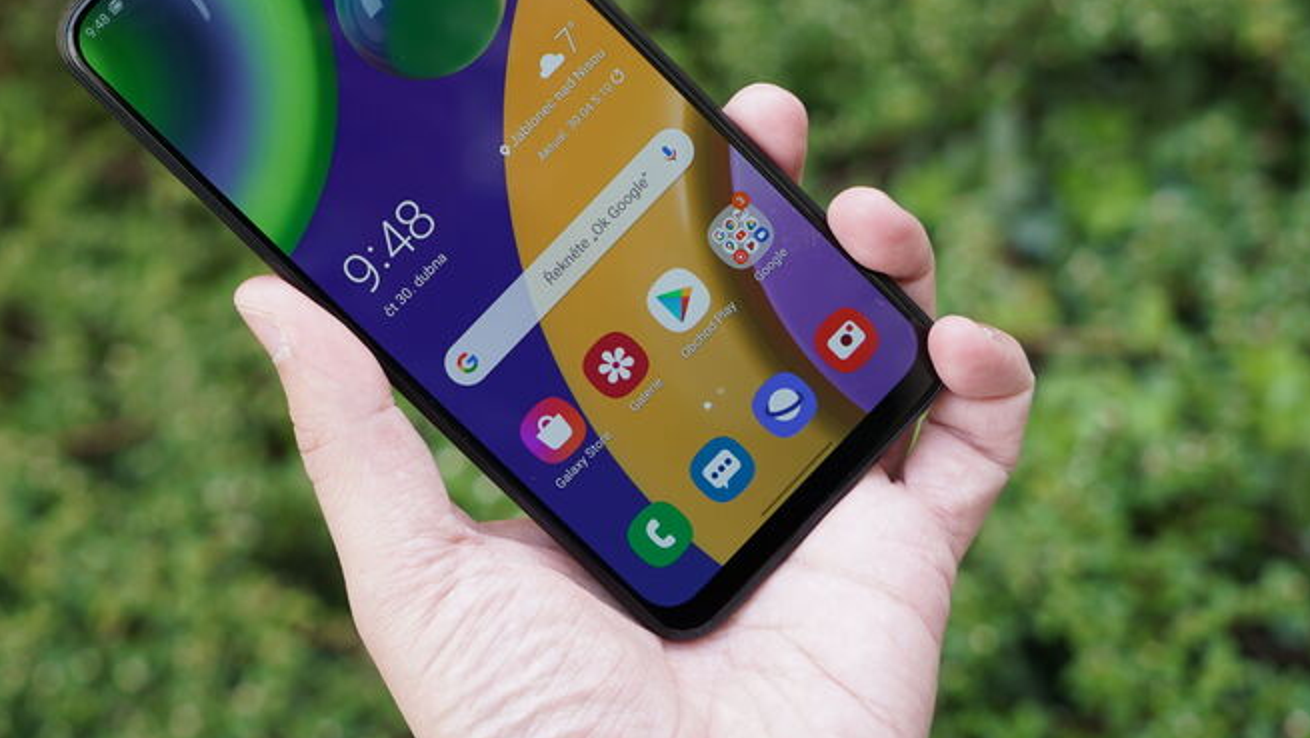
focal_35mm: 53
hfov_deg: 38.9
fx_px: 1842
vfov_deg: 22.5
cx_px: 501
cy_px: 208
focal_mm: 40
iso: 125
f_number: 4.5
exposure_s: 1/125
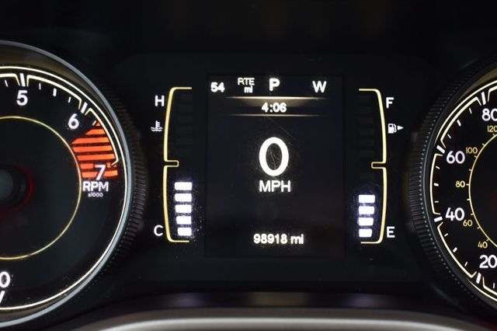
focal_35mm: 51
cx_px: 248
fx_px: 704
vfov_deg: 26.5
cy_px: 166
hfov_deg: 38.9
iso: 1000
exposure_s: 1/15
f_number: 6.3
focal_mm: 34
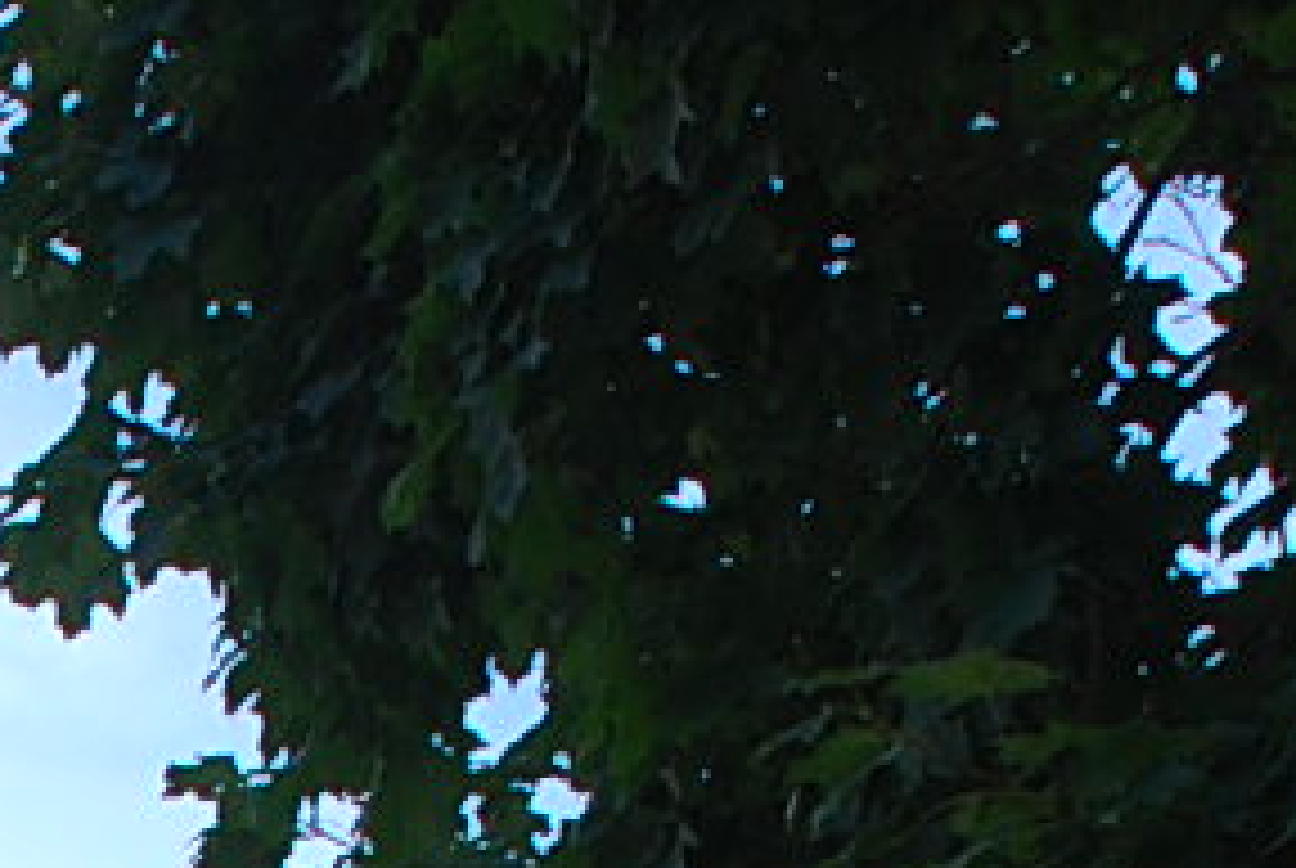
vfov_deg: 5.3
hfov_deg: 8.3
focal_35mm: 242
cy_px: 2694
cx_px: -837
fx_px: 8725
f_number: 5.6
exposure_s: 1/200
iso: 100
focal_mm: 24
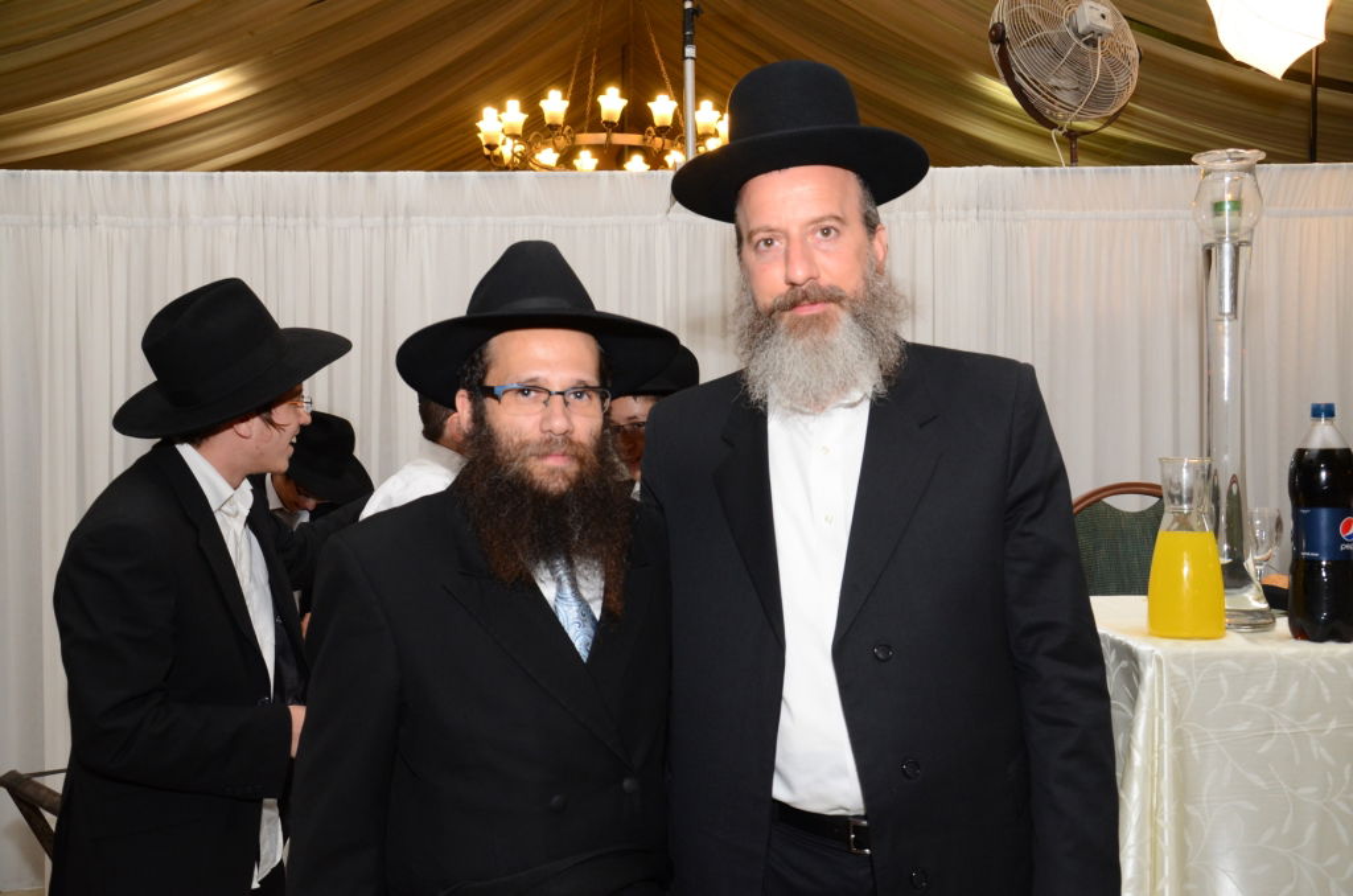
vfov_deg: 35.3
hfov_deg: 51.4
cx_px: 676
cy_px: 448
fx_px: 1406
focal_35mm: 38
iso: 800
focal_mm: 25
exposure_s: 1/160
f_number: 5.6
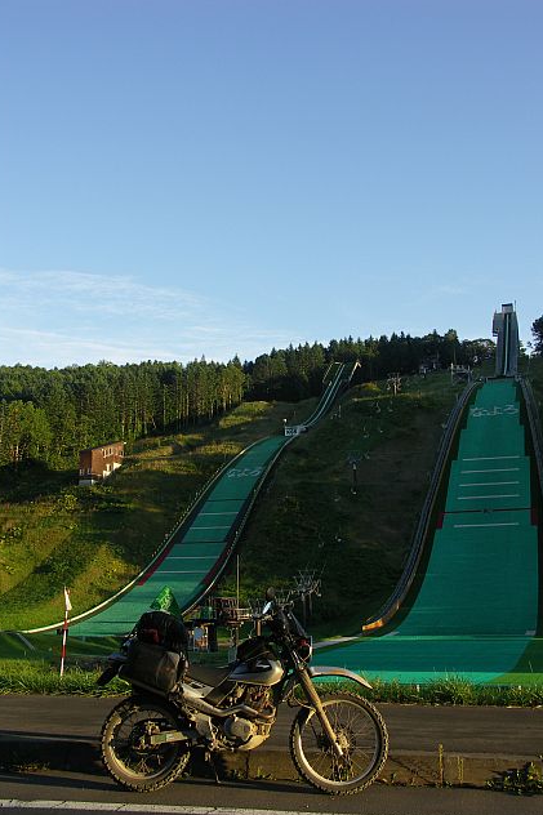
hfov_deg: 34.2
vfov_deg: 49.6
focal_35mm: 39
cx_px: 298
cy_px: 409
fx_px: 883
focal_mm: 9.6
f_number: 4
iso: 50
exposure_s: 1/125
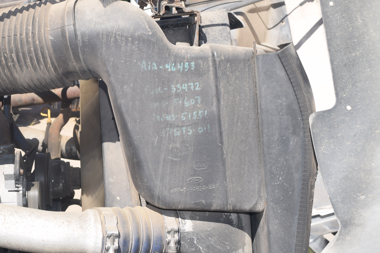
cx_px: 33
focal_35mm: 68
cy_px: 168
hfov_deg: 28.4
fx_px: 718
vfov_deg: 20.0
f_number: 9
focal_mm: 23
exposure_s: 1/200
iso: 100
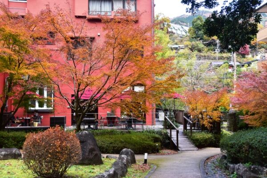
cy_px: 89
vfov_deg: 34.2
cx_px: 134
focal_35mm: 39
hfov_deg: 49.6
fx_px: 289
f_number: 5.6
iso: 400
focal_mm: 26
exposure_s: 1/125
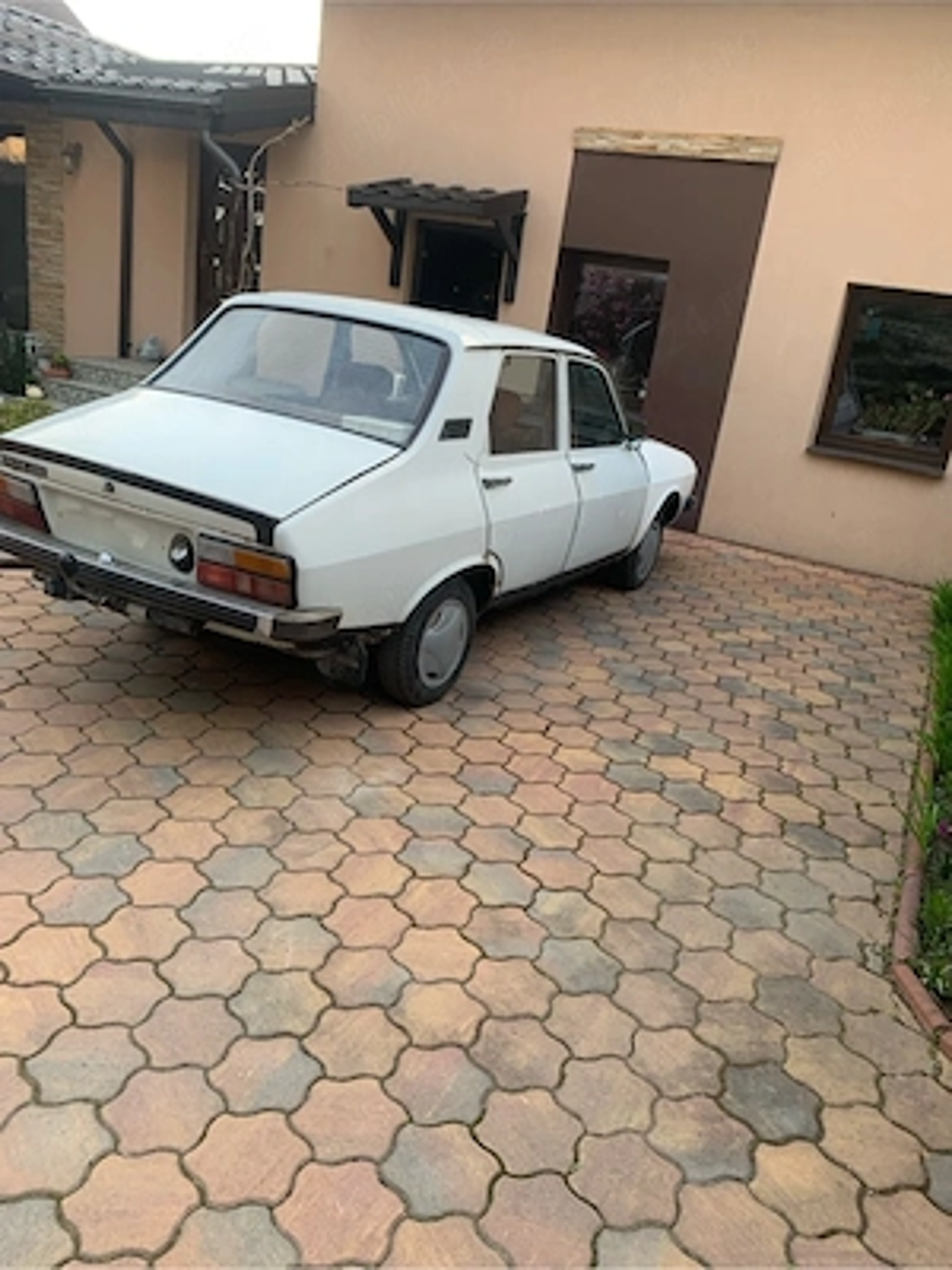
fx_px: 953
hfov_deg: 53.1
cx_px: 476
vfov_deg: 67.3
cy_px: 635
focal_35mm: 26
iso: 80
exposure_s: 1/121
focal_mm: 4.25
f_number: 1.8
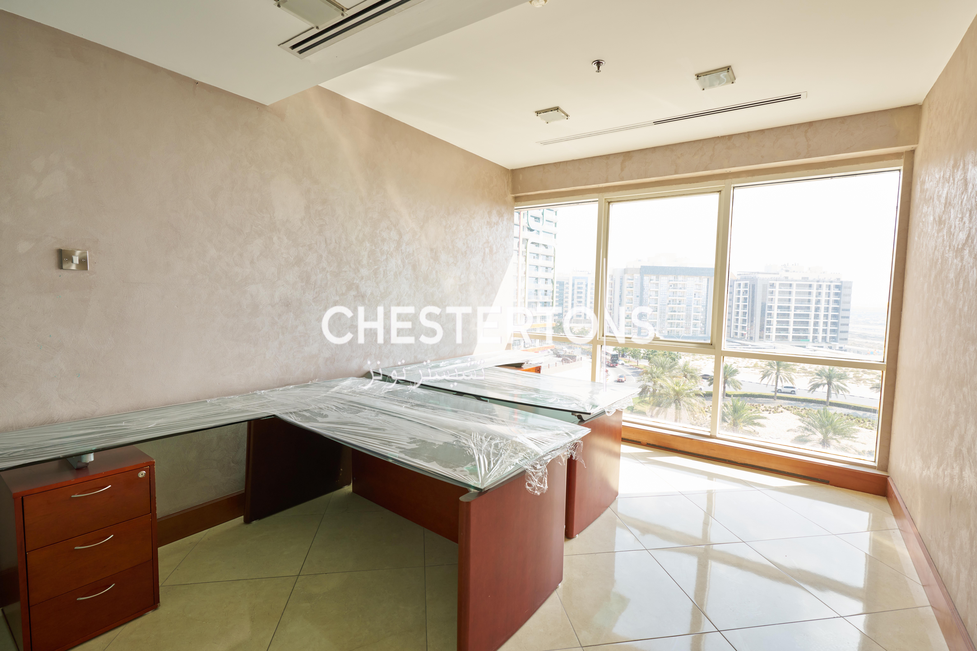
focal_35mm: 16
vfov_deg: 73.7
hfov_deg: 96.7
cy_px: 326
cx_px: 488
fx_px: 434
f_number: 5.6
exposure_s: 1/60
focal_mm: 16
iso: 320
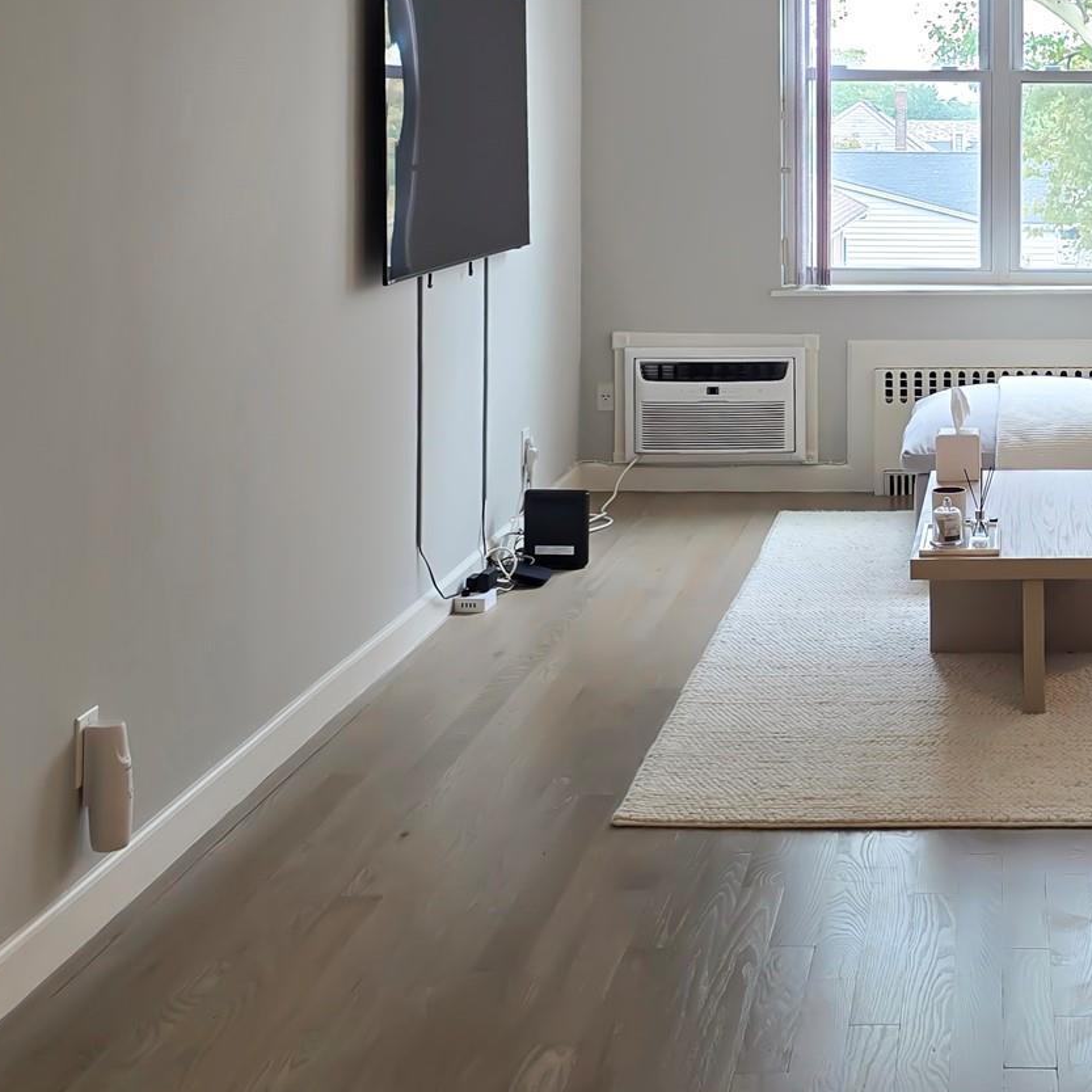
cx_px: 1012
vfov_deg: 33.7
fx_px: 1785
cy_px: 347
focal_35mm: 50
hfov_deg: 32.1
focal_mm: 6.3
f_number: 1.7
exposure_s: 1/120
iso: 80
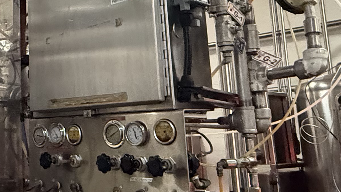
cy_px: 54
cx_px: 10
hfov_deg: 36.9
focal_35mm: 51
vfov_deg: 23.3
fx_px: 461
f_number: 2.2
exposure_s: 1/60
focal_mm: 2.22
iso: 1000
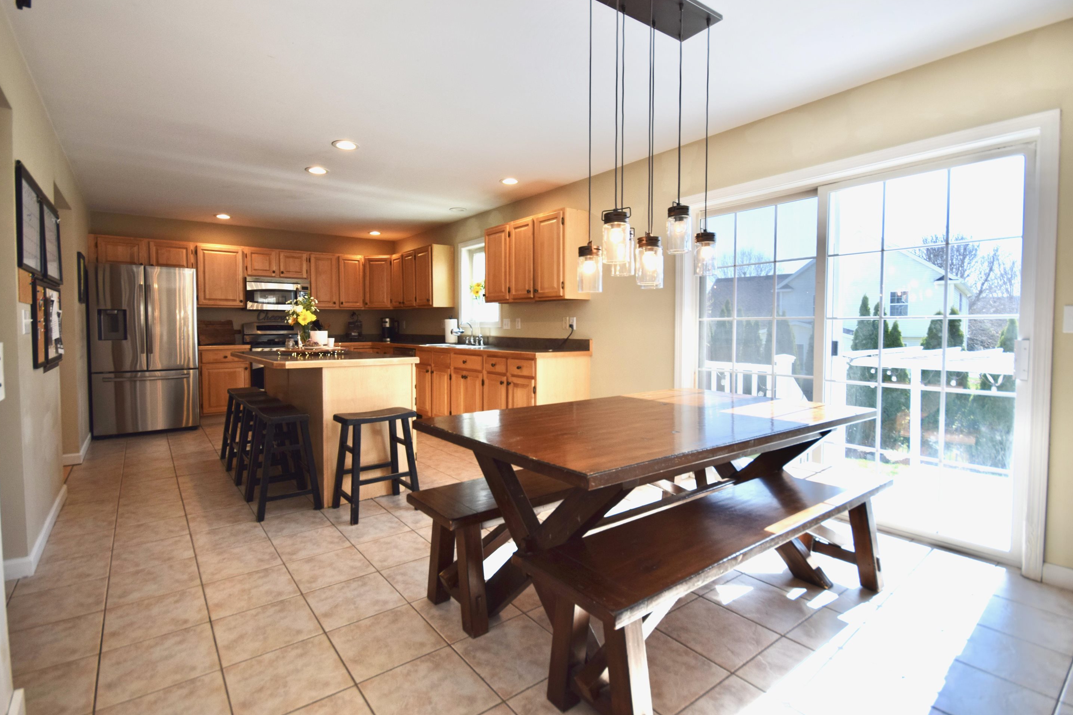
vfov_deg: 73.7
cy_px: 346
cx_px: 507
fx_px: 477
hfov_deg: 96.6
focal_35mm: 16
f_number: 6.3
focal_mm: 10
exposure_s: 1/100
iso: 200
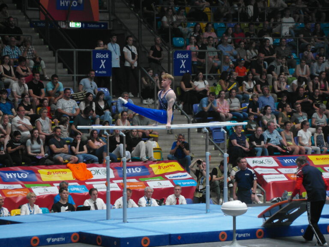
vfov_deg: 10.5
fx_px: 1340
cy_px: 124
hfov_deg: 14.0
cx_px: 164
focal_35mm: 141
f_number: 4.2
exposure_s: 1/60
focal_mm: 25.2
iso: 320
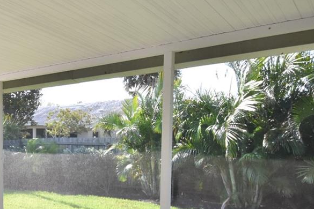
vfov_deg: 31.7
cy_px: 171
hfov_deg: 42.5
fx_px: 358
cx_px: 19
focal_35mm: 41
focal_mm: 10
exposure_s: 1/1500
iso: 800
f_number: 3.5
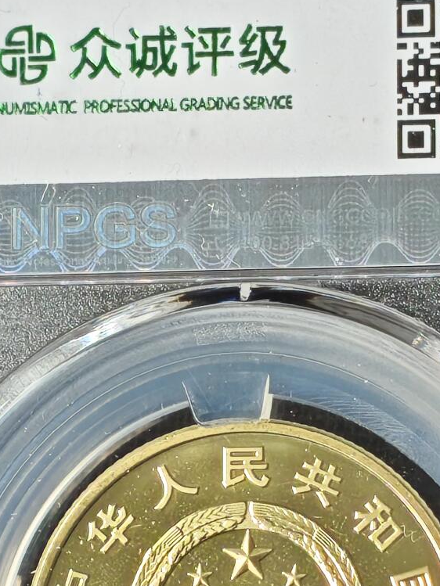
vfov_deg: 8.5
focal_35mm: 233
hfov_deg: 6.4
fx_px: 3948
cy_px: 494
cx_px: 207
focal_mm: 4.94
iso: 50
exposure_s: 1/381
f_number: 1.5
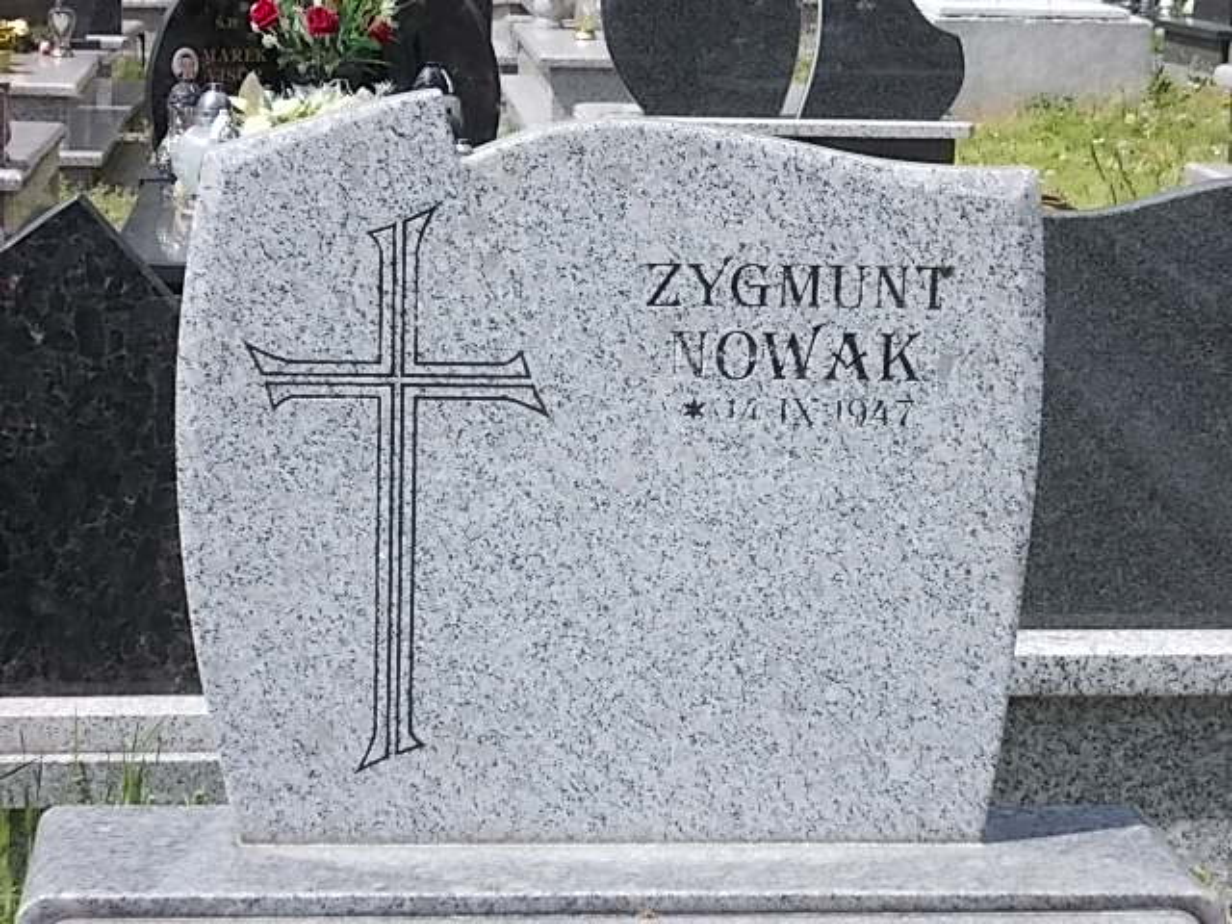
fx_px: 3417
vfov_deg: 15.4
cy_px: 462
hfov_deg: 20.4
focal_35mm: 96
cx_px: 616
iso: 80
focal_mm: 13.6
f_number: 5.3
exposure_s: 1/320
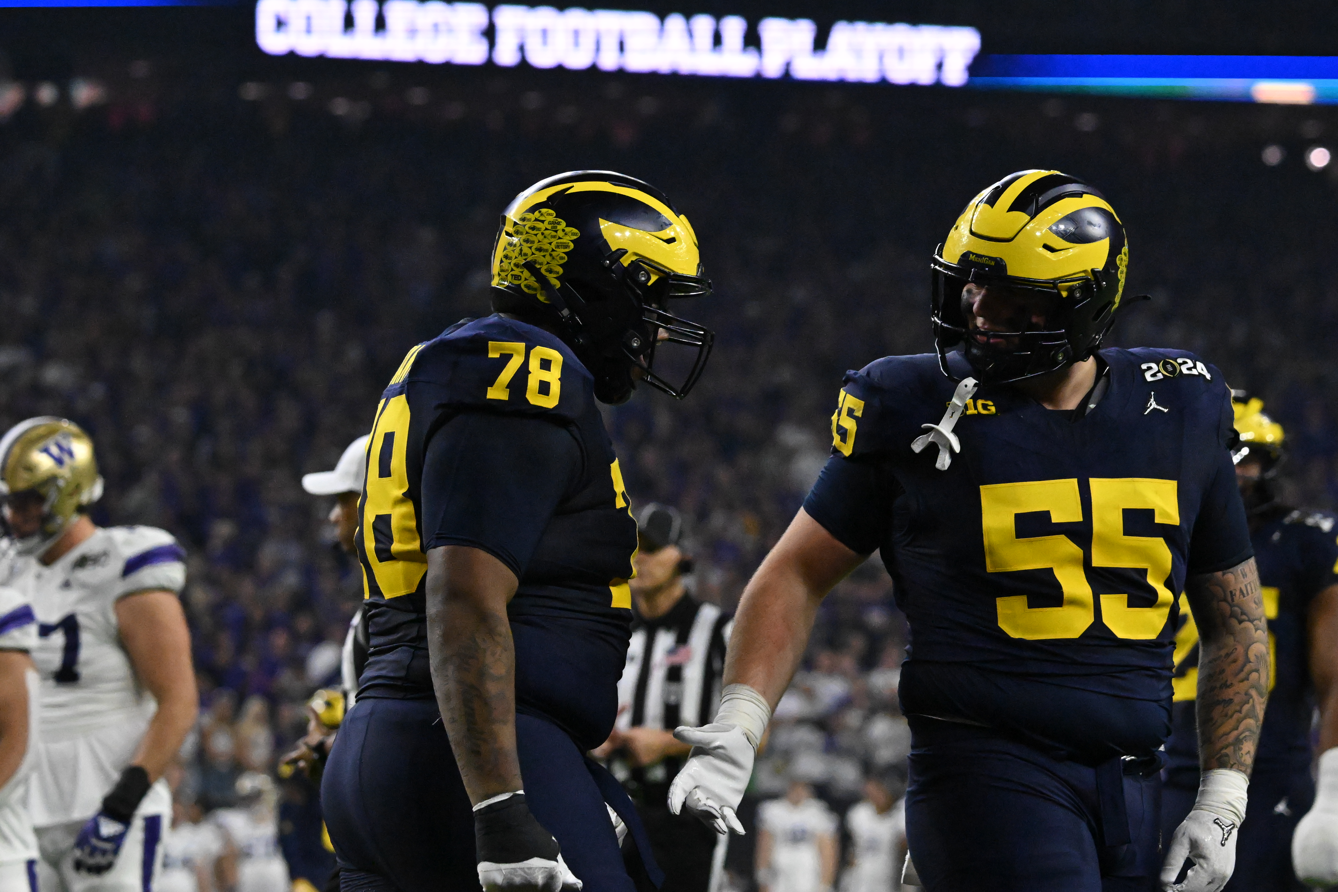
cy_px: 446
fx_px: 9475
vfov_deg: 5.4
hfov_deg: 8.1
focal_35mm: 255
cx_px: 669
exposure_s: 1/2500
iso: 10000
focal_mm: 170
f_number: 5.6
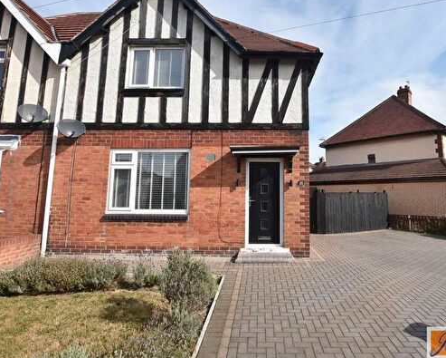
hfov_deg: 79.8
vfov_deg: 67.9
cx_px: 257
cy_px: 158
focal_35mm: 20
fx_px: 264
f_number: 10
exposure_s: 1/400
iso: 250
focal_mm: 10
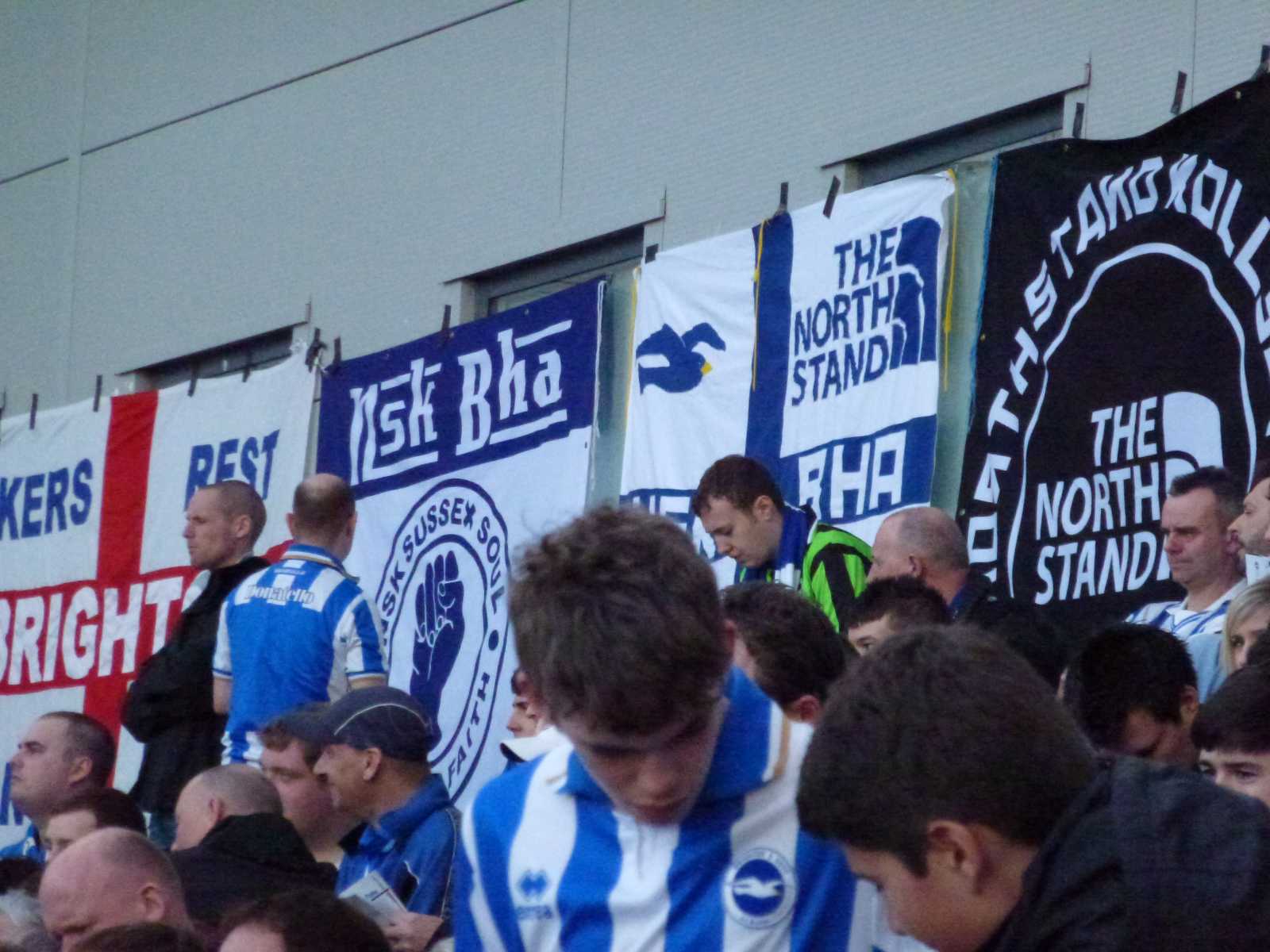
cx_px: 635
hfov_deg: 8.0
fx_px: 9135
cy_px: 476
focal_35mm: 249
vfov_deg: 6.0
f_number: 5.6
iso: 1600
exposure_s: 1/800
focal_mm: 44.5
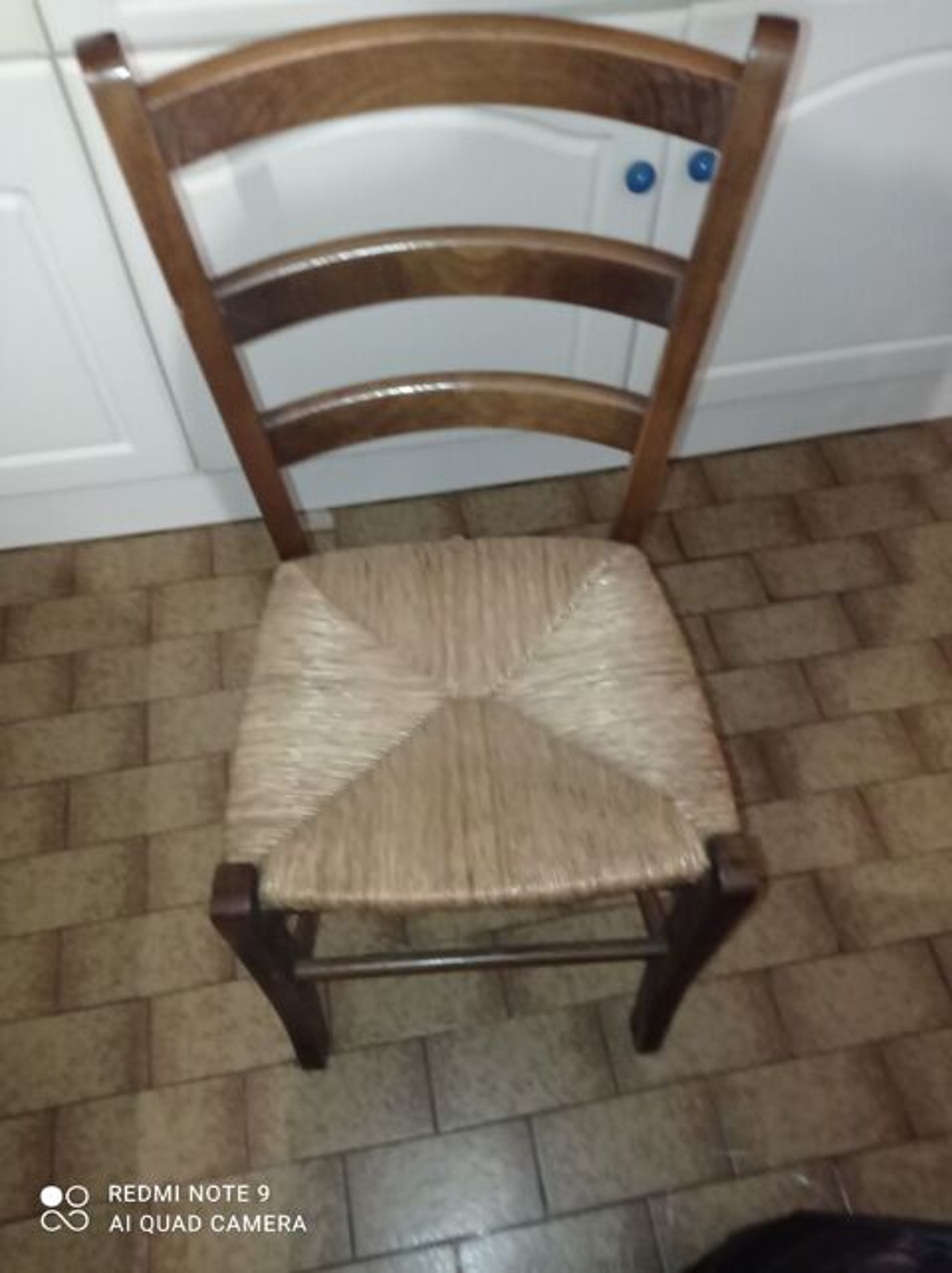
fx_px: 1029
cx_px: 476
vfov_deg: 63.5
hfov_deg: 49.7
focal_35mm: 28
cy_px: 636
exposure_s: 1/16.7
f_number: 1.79
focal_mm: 4.74
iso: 761
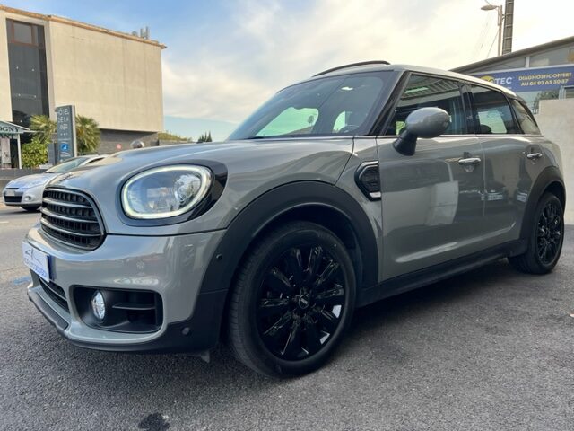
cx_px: 287
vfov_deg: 53.1
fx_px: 431
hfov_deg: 67.3
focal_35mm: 26
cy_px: 216
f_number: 1.5
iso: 50
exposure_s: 1/549
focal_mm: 5.7
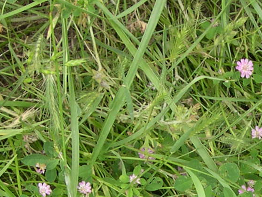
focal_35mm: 155
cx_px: 237
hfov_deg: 12.6
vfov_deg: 9.4
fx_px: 1173
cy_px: 242
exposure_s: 1/367
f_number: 2.8
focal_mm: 8
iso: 100
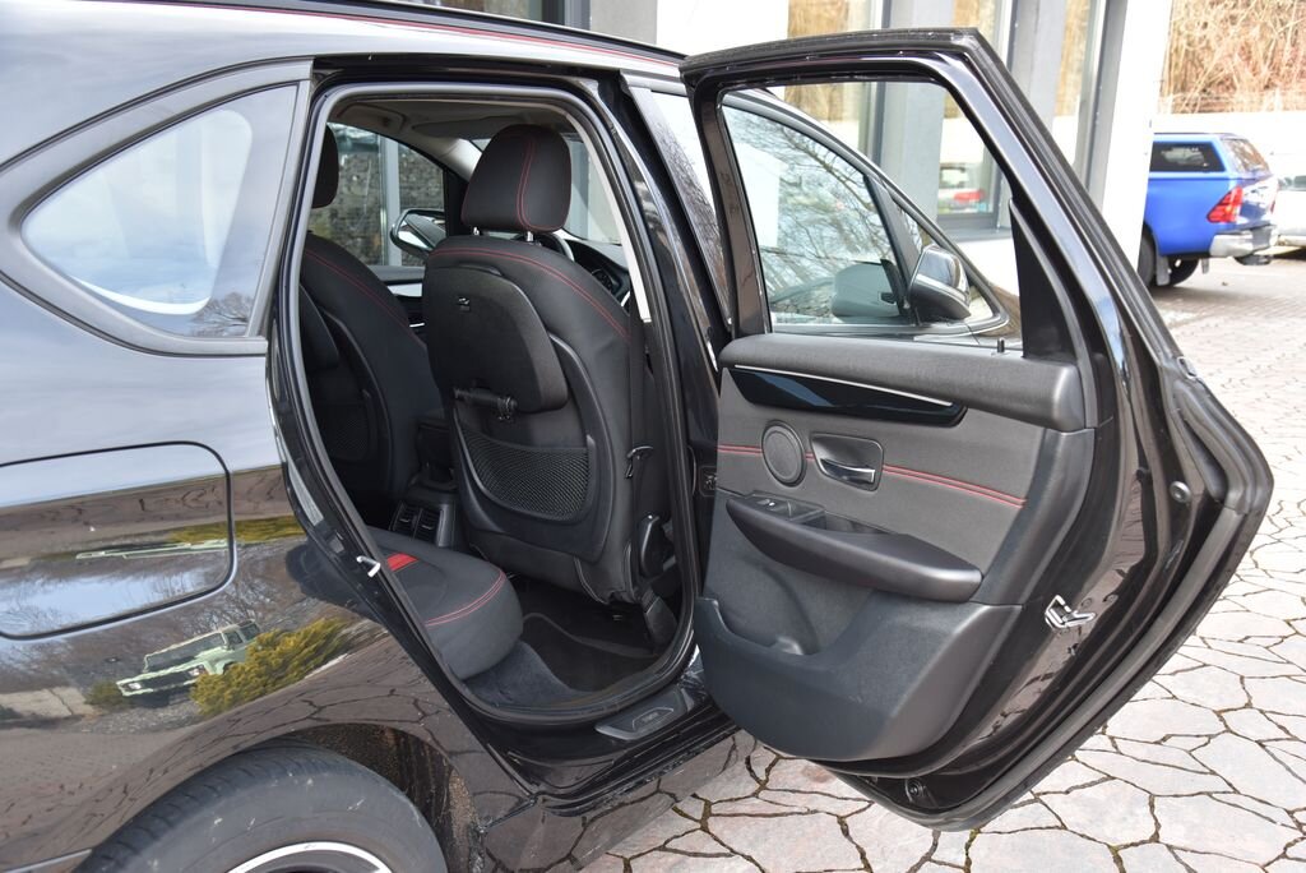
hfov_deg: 58.7
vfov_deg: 41.2
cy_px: 436
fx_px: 1161
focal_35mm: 32
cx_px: 653
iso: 500
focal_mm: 32
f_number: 5
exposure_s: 1/100
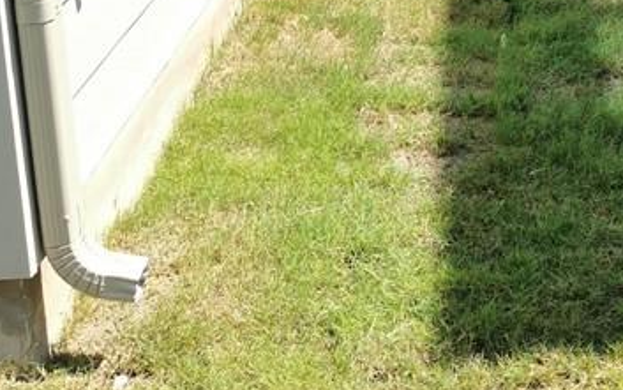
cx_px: 637
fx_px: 1410
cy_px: -196
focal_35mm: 83
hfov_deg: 23.7
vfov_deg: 14.7
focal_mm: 5.56
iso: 50
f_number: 1.6
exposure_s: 1/1404
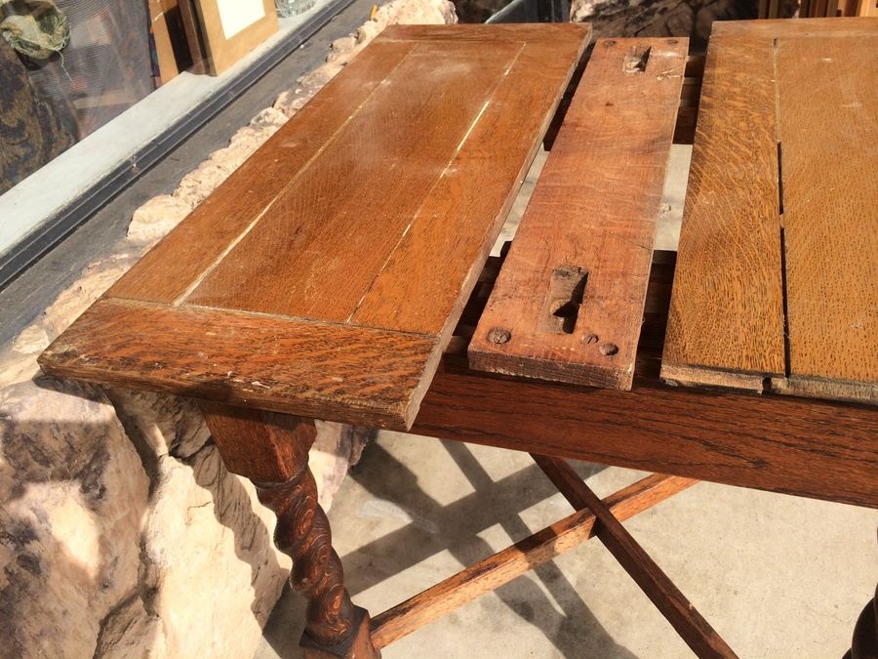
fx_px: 761
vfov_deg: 46.8
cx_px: 439
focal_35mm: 30
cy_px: 330
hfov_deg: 60.0
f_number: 2.2
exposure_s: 1/1466
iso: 32
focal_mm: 4.12
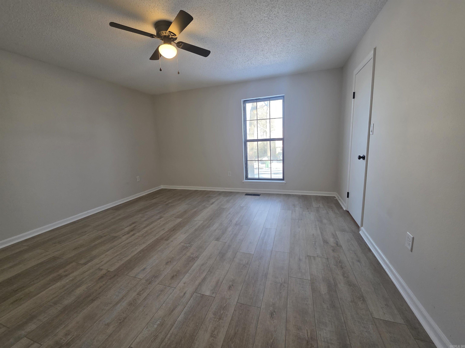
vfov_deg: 89.9
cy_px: 174
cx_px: 232
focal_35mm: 13
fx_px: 175
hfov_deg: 106.2
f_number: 1.9
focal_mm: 2.2
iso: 160
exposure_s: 1/120
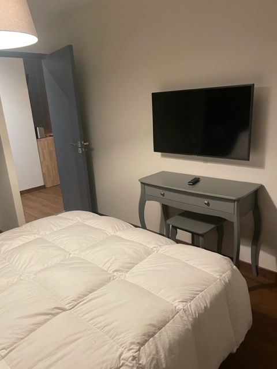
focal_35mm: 26
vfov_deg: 67.3
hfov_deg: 53.1
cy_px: 184
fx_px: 277
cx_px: 138
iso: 200
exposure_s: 1/50
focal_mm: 4.2
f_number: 1.6
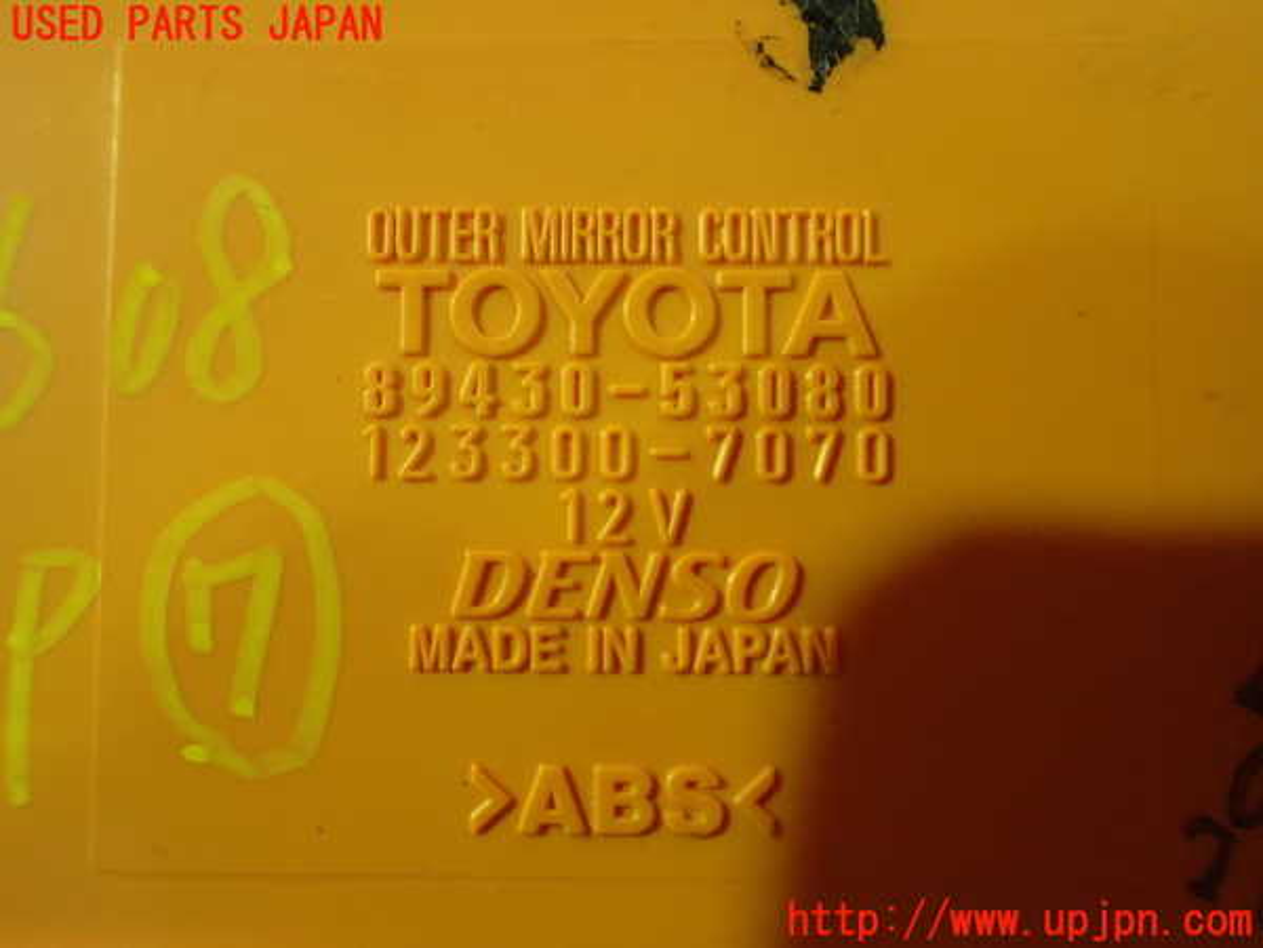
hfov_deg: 60.0
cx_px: 632
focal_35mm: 30
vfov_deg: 46.8
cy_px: 474
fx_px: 1095
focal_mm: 5.4
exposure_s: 1/50
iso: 800
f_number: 2.3
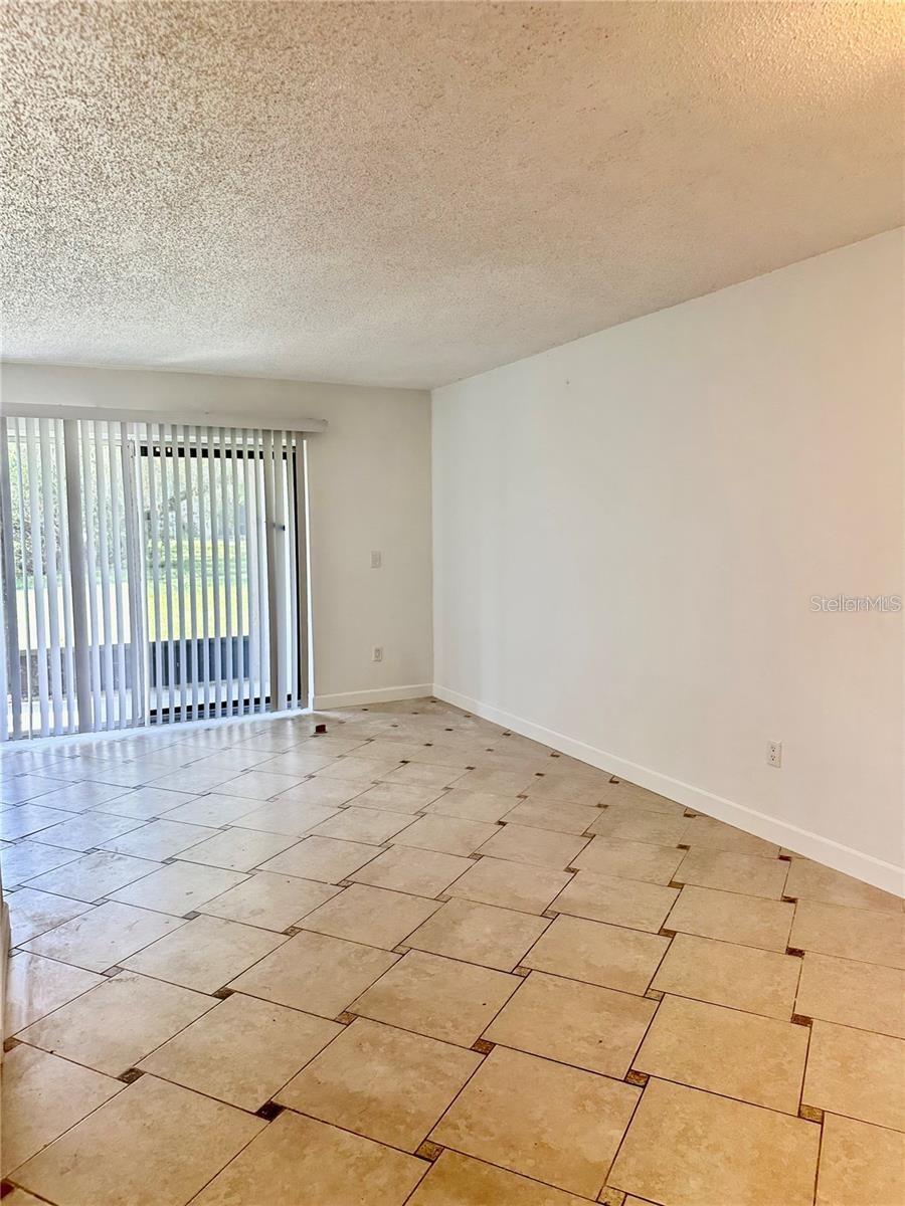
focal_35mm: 24
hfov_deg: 56.8
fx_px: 837
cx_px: 452
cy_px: 603
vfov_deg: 71.6
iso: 125
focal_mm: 6.86
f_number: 1.78
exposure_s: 1/120
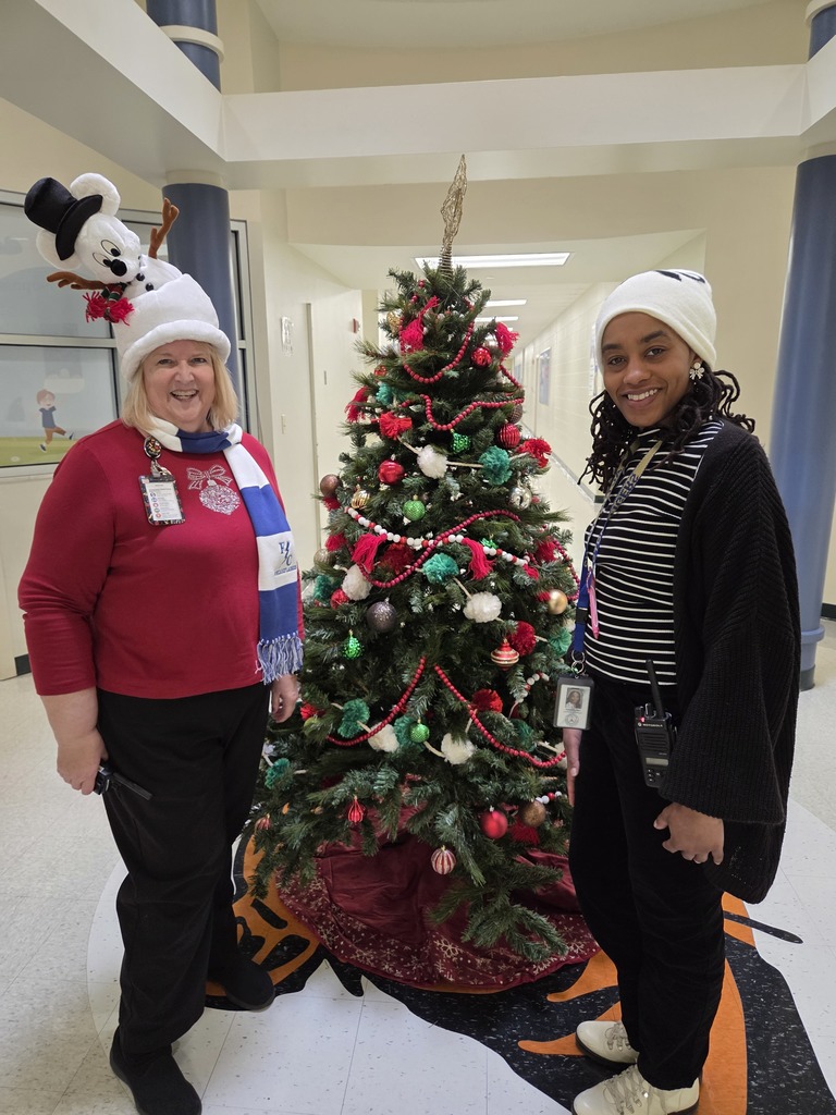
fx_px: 741
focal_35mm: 23
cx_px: 418
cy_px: 558
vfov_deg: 73.9
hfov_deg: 58.9
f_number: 1.8
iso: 400
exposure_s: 1/120
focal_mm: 5.4
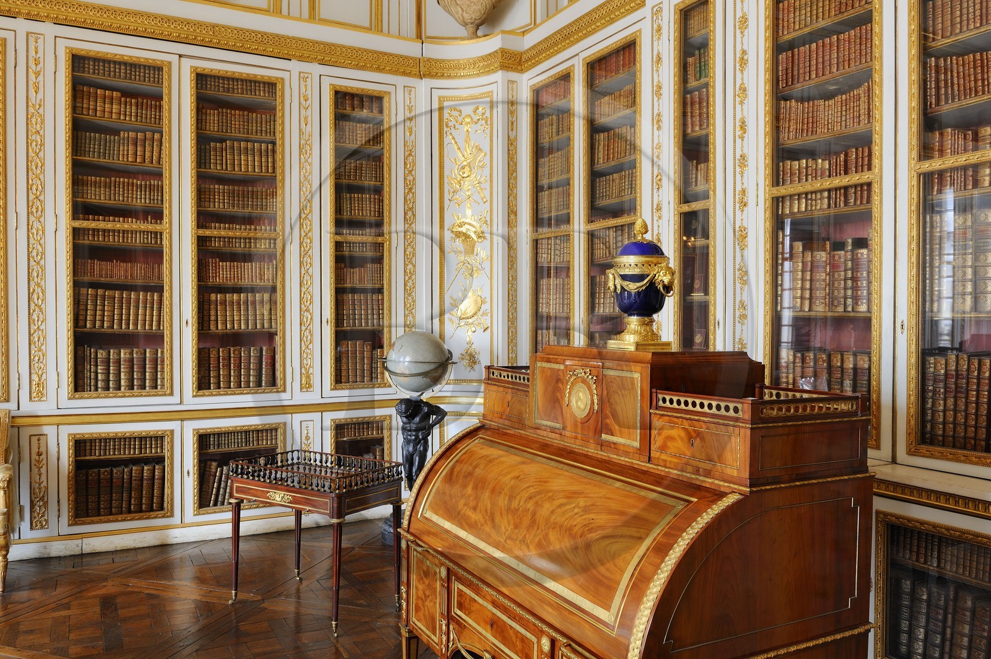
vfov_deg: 46.3
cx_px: 496
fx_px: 770
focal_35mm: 28
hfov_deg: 65.5
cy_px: 330
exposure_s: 20
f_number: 10
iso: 200
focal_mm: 28
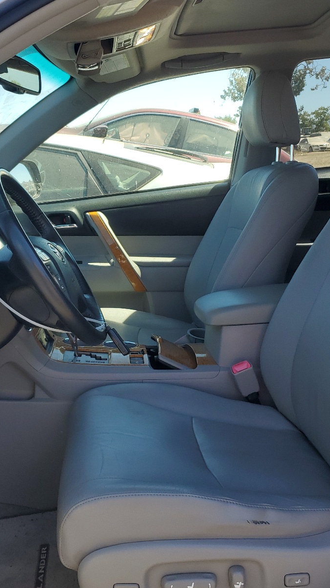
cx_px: 132
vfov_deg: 52.8
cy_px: 295
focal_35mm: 38
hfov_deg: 31.1
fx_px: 591
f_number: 1.5
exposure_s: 1/833
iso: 50
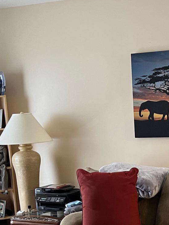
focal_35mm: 72
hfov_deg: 20.1
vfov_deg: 26.4
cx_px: 148
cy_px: 190
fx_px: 469
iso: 250
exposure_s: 1/60
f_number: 1.5
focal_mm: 5.7
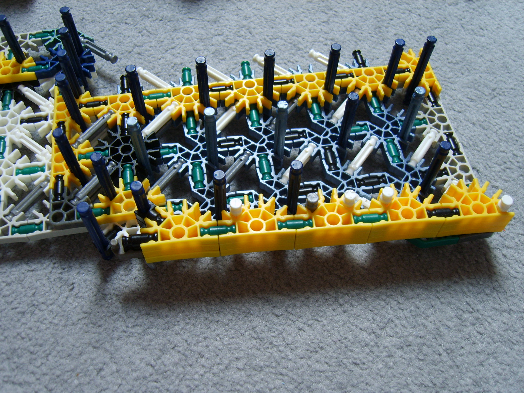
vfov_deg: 40.7
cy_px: 196
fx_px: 530
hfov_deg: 52.6
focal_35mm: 35
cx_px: 262
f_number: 2.8
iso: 54
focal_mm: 7.4
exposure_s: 1/30
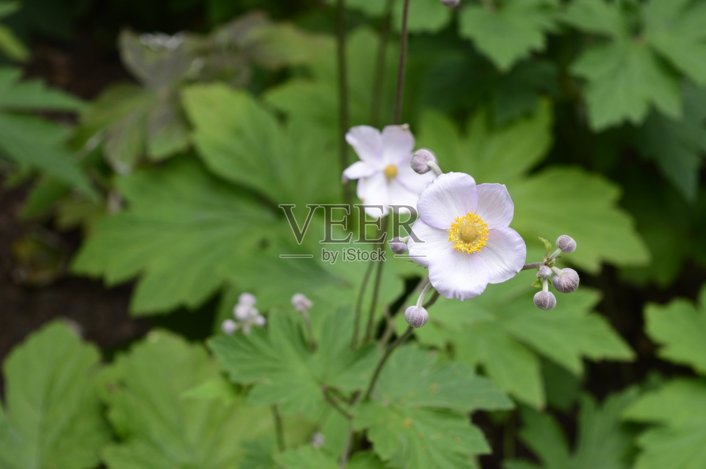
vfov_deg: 16.5
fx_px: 1617
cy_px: 234
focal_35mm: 82
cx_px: 353
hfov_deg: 24.6
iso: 100
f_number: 5.6
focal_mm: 55
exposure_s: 1/60
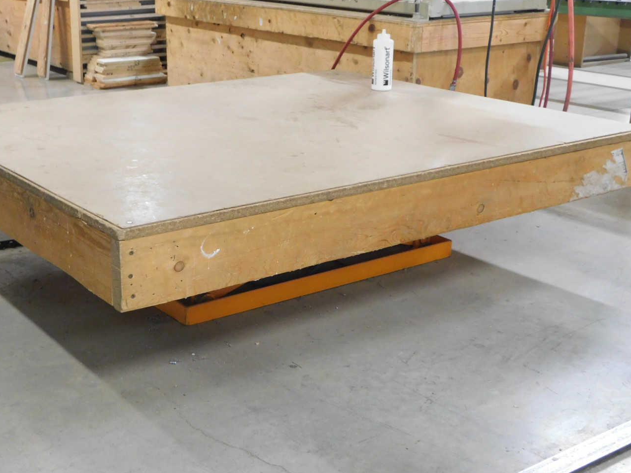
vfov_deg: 29.1
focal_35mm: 50
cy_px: 258
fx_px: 911
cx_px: 239
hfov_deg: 38.0
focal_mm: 7.1
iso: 400
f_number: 3.6
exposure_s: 1/10
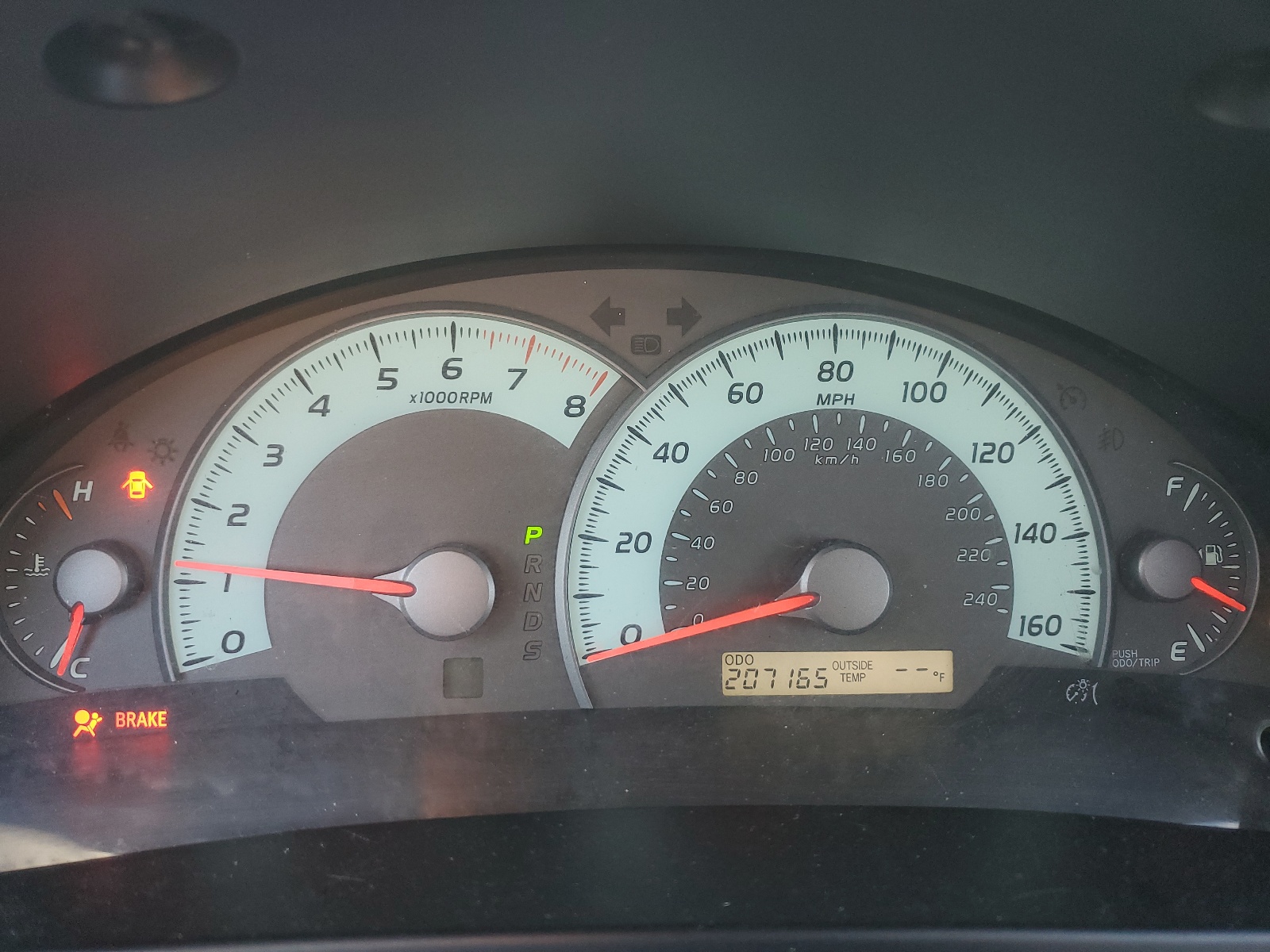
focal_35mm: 26
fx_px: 954
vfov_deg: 53.1
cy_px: 476
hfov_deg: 67.3
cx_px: 635
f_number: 1.5
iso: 91
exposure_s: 1/120
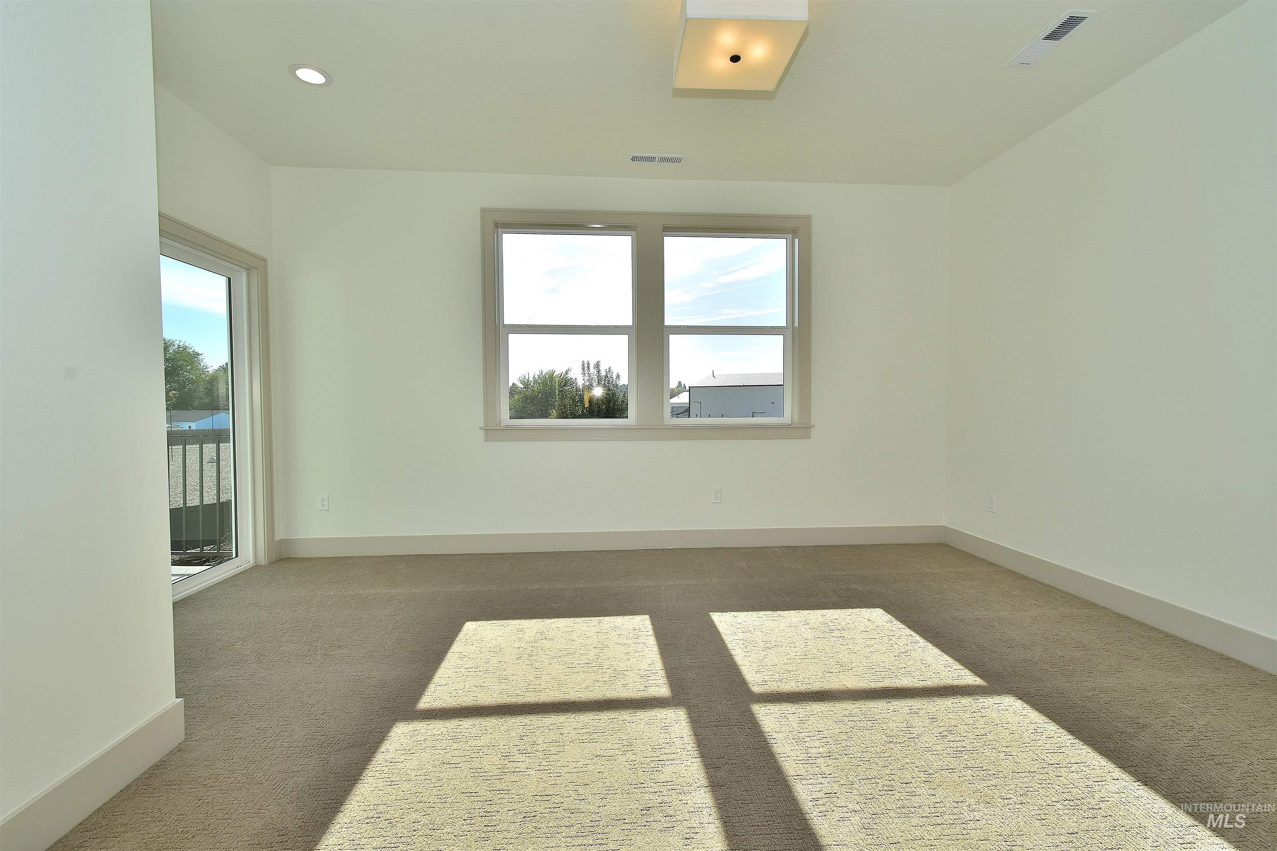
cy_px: 426
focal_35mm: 15
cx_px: 638
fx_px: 532
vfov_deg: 77.3
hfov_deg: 100.4
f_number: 11
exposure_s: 1/200
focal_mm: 10
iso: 200
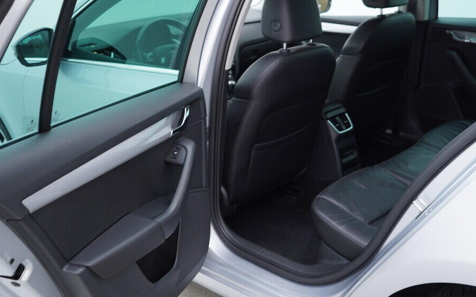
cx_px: 262
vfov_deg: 30.4
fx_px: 545
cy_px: 117
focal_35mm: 42
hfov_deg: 47.1
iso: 125
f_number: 3.2
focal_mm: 24
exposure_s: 1/50
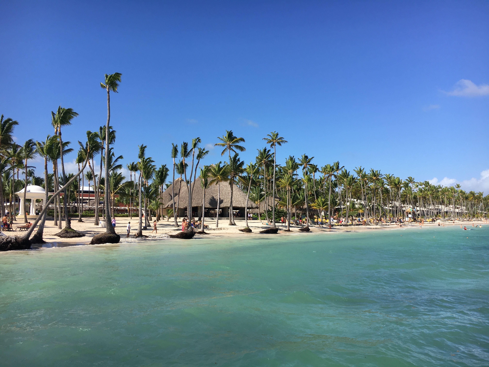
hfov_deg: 61.7
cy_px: 184
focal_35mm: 29
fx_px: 410
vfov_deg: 48.2
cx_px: 244
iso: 25
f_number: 2.2
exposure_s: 1/1832
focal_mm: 4.15
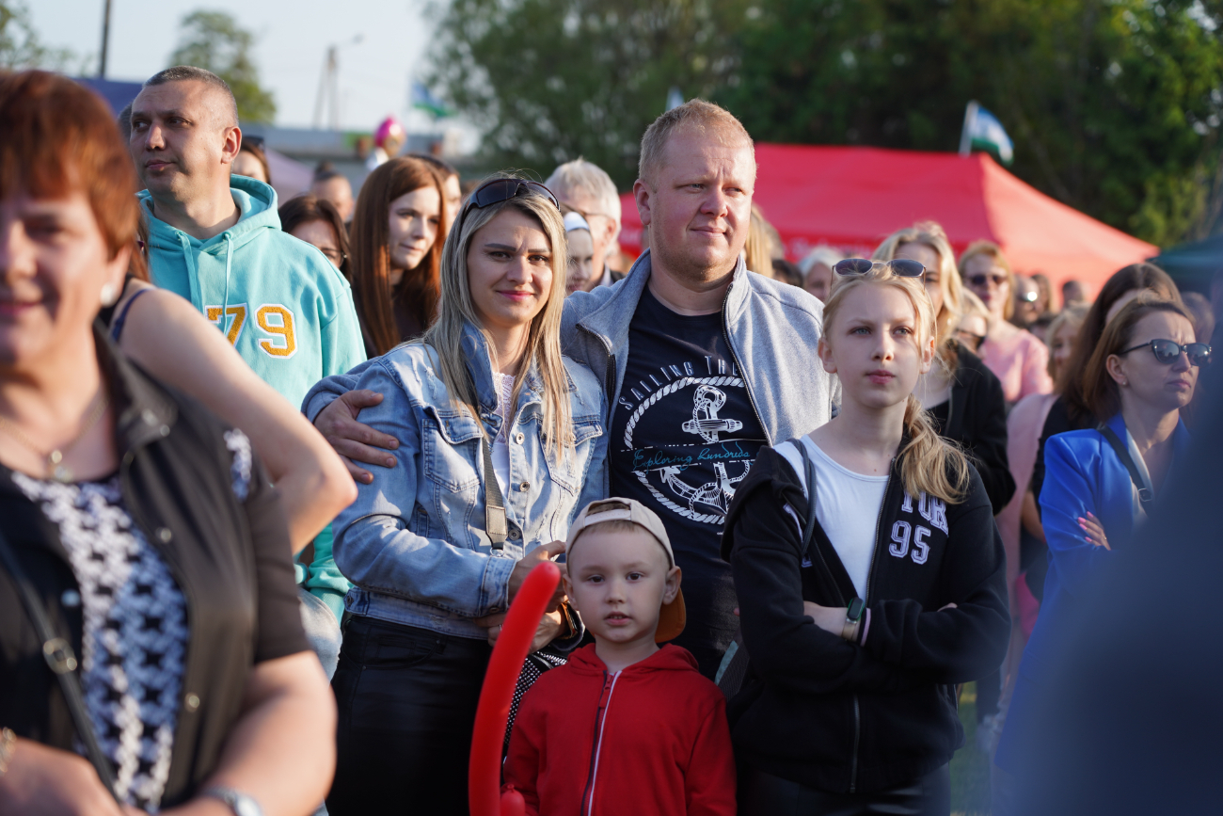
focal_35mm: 105
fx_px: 3567
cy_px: 408
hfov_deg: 19.5
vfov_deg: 13.0
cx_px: 612
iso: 100
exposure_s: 1/200
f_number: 4.5
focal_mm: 105
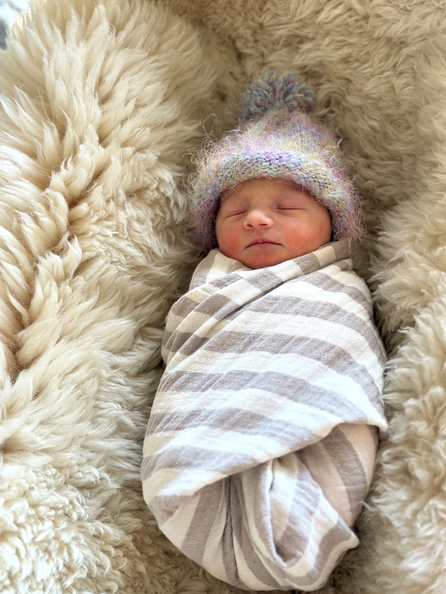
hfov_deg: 29.7
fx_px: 842
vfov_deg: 38.9
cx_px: 225
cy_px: 303
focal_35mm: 49
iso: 125
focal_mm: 6.86
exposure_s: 1/68
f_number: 1.78
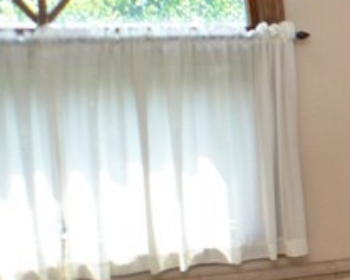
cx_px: 794
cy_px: 283
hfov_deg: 12.7
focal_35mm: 124
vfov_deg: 12.3
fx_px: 1284
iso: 100
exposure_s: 1/60
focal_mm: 18
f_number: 4
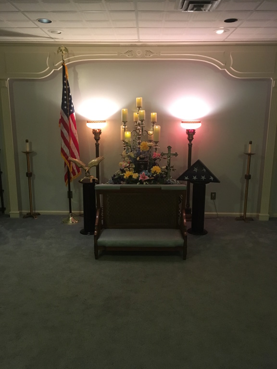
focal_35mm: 29
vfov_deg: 61.7
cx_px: 138
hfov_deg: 48.2
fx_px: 309
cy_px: 184
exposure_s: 1/30
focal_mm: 4.15
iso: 200
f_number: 2.2
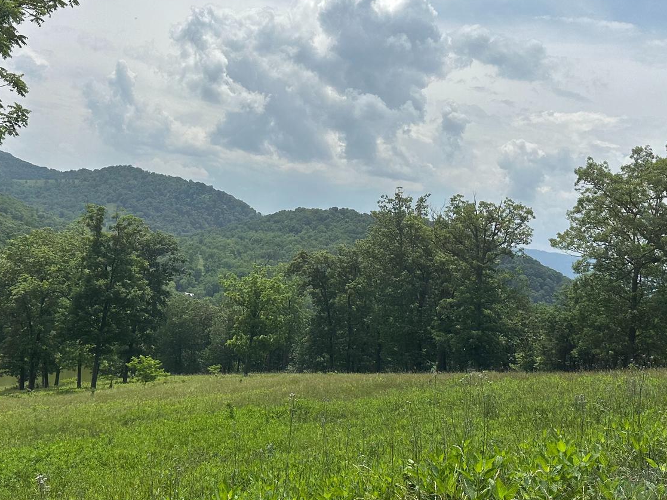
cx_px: 336
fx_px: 848
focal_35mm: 44
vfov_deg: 32.8
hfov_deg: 42.9
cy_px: 201
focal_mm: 6.86
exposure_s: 1/10753
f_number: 1.78
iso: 80
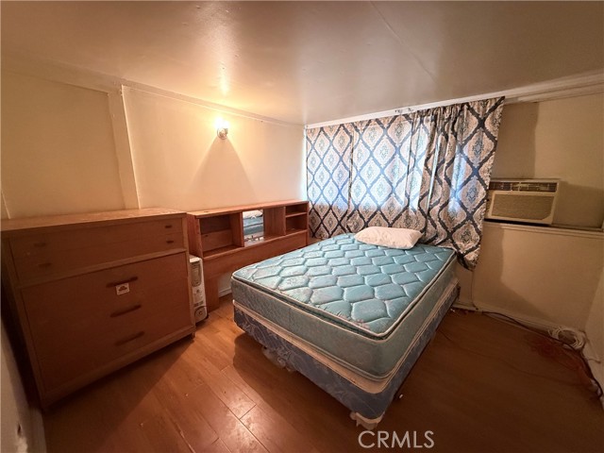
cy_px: 226
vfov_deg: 85.7
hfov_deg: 102.1
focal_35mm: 14
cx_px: 302
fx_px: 244
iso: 800
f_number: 2.2
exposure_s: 1/60
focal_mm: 2.22
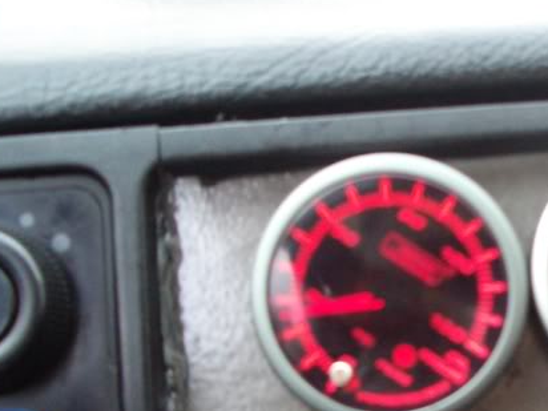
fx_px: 1377
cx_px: 535
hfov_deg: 21.8
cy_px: 323
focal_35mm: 87
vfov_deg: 16.9
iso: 200
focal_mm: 5.8
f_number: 2.6
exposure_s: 1/10
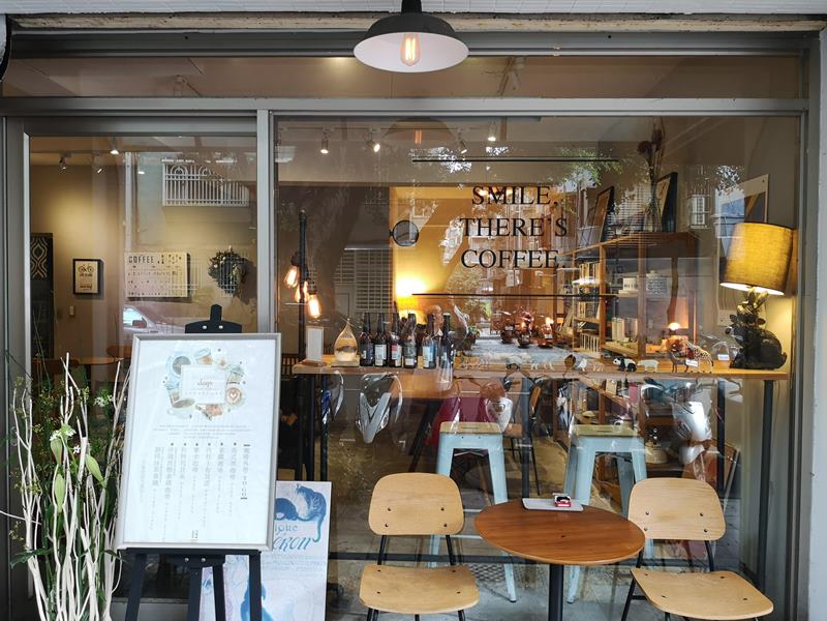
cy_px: 310
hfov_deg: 65.3
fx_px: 645
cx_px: 414
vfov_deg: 51.4
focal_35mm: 27
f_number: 1.8
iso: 160
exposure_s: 1/40
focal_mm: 3.95
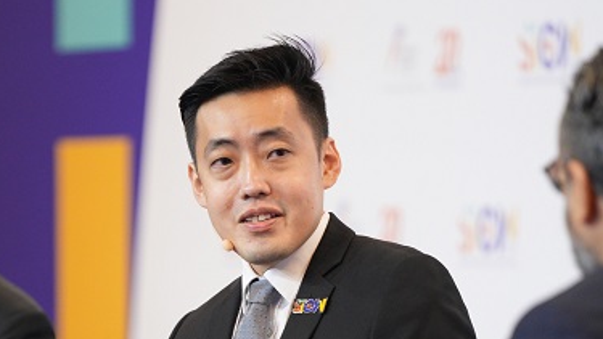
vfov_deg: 2.4
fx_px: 8043
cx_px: 166
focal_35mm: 503
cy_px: 286
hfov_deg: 4.3
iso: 2000
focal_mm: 200
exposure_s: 1/160
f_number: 2.8
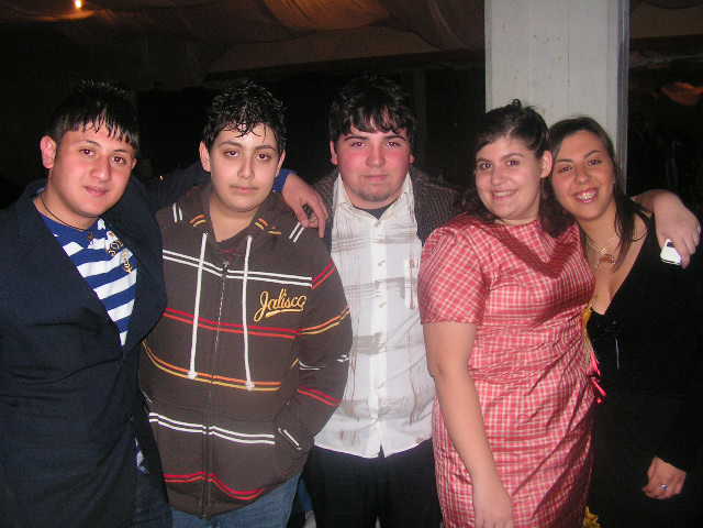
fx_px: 731
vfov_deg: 39.7
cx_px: 352
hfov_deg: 51.4
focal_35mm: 36
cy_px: 264
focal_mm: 6
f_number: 3.2
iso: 200
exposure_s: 1/40
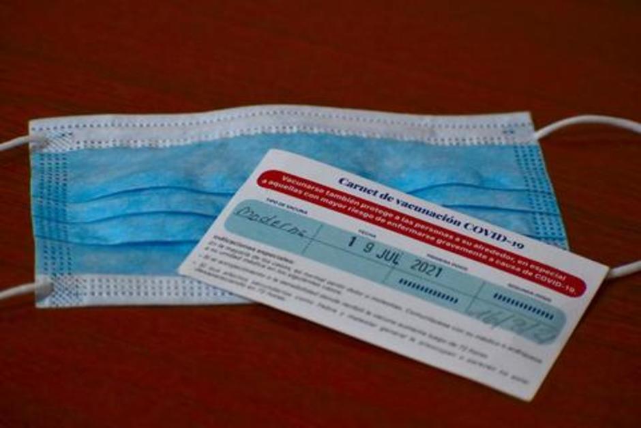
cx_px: 320
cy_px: 214
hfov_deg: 12.5
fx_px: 2938
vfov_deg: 8.3
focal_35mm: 165
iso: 800
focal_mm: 110
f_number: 4.8
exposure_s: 1/125
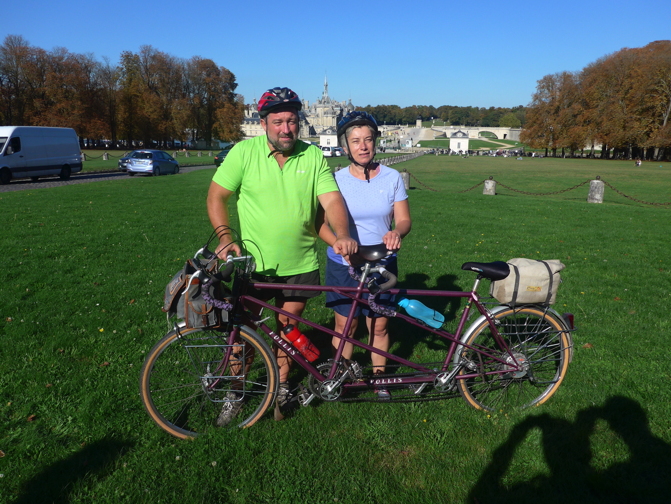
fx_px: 562
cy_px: 252
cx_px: 336
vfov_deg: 48.2
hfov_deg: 61.7
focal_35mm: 29
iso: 80
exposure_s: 1/1600
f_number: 2.8
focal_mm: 6
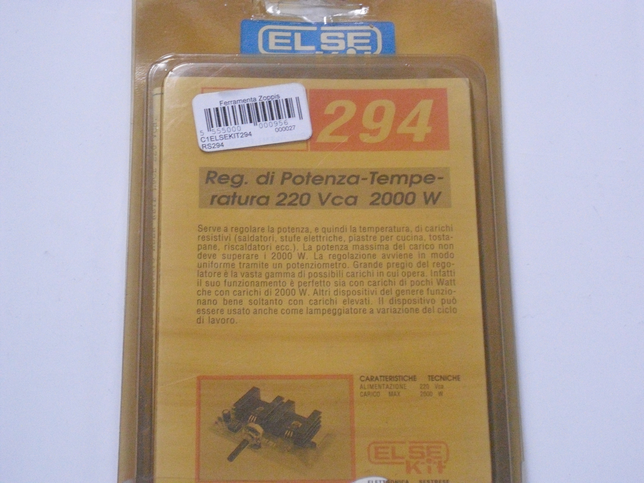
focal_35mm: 93
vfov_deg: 15.9
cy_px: 242
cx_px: 322
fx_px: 1730
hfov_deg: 21.1
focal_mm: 15.3
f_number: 4.7
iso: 800
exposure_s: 1/50
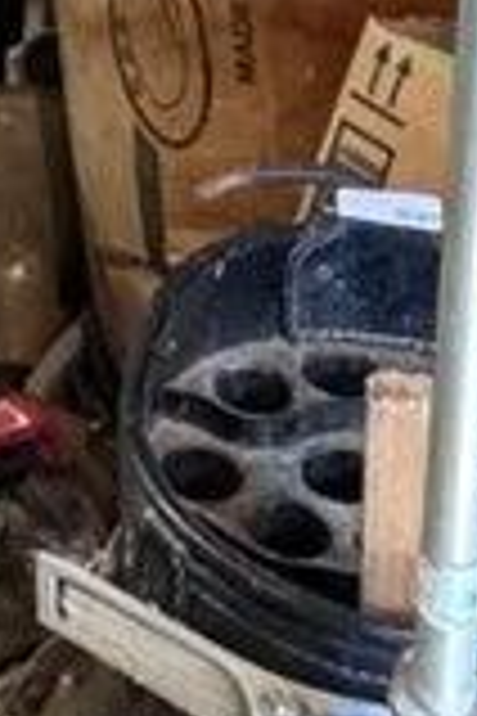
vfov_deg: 12.8
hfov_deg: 10.7
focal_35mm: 125
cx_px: -128
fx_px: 2484
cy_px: -986
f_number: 2.2
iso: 500
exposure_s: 1/60
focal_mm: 2.22
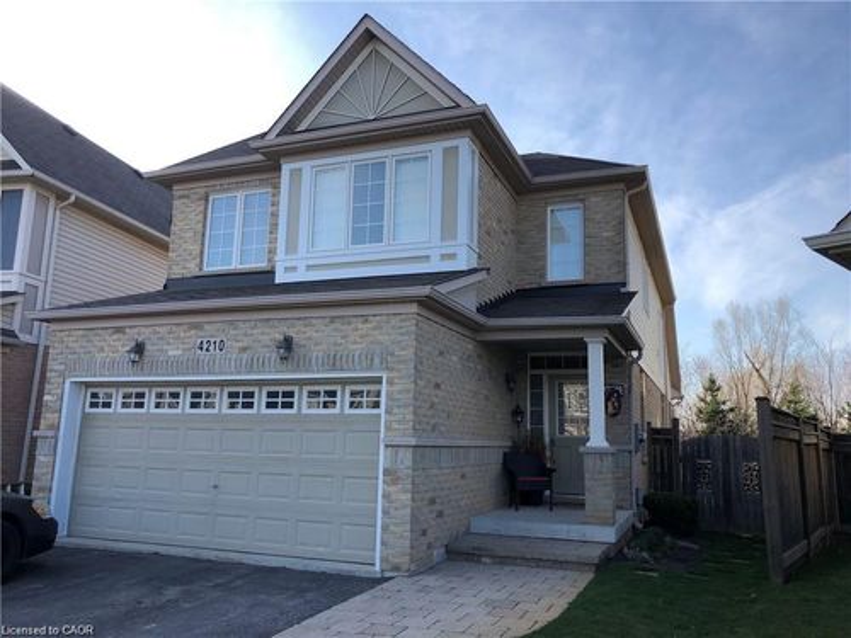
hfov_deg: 63.4
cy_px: 319
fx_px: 688
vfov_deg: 49.7
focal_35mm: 28
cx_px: 426
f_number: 1.8
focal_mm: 3.99
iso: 20
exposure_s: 1/1000
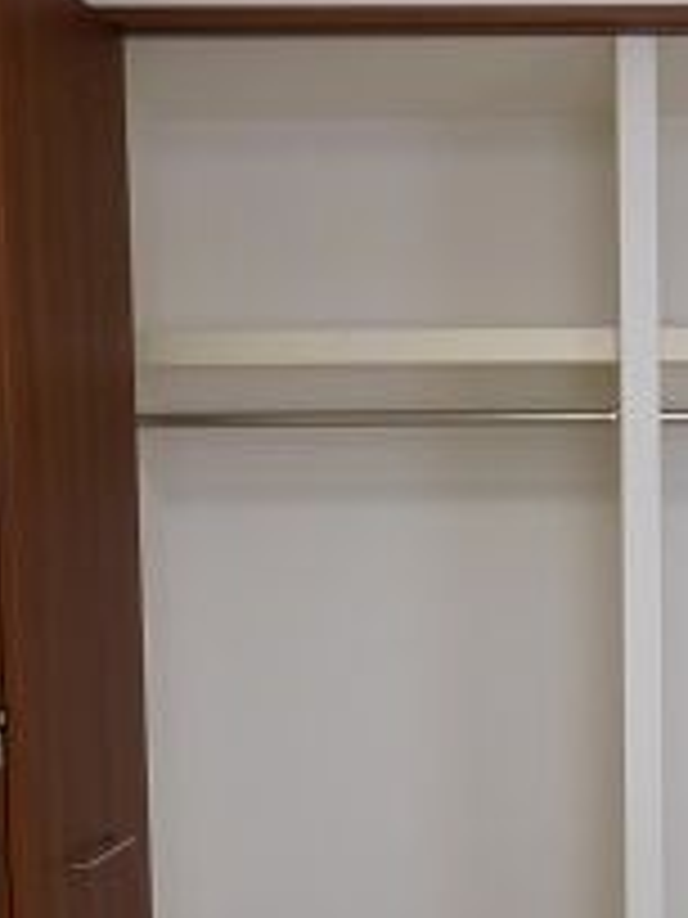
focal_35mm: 49
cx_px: 630
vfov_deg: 38.3
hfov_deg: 28.4
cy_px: 639
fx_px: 1299
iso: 125
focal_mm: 4.5
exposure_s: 1/60
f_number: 3.3
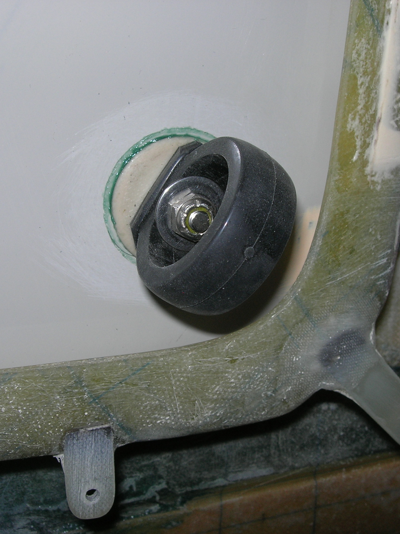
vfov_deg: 37.5
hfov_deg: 28.6
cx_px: 213
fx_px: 786
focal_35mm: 51
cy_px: 266
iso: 64
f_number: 4.8
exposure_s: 1/60.1
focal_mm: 7.8
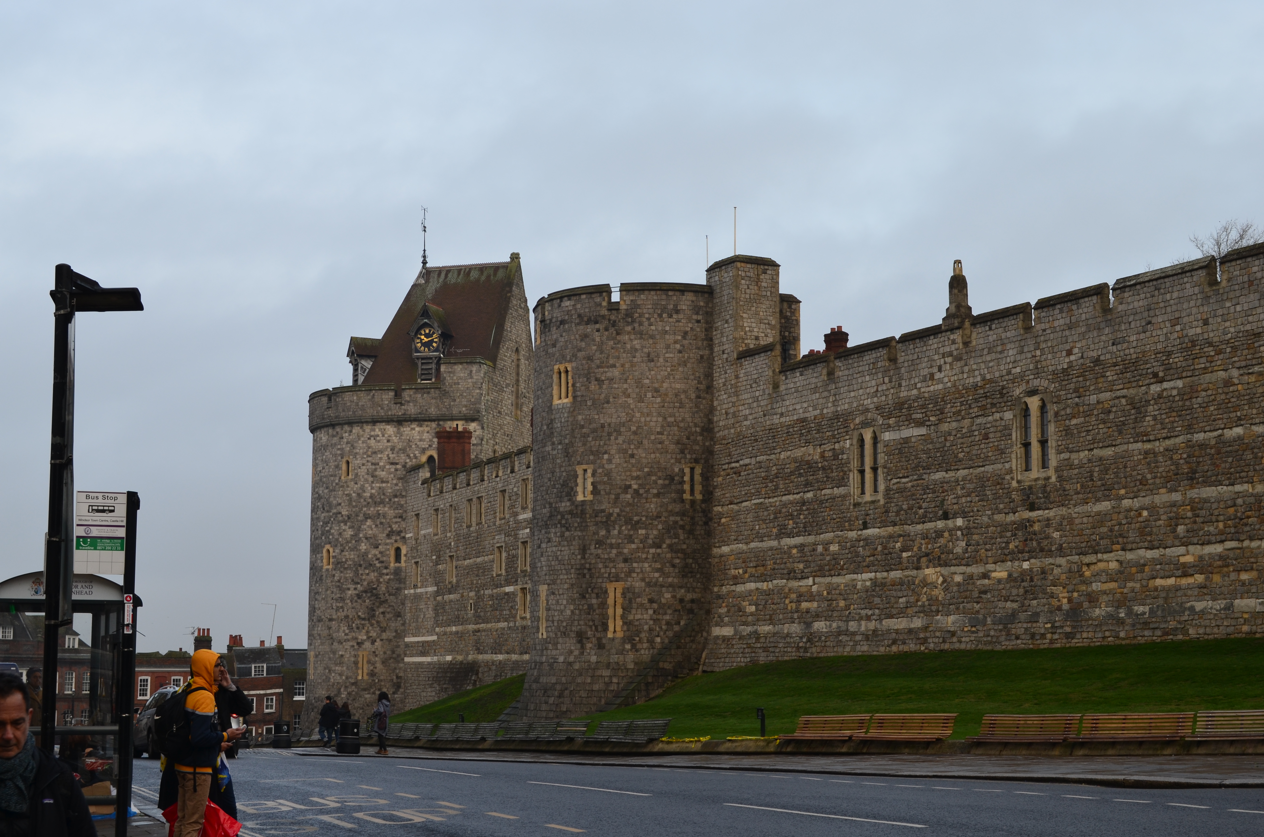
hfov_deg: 36.9
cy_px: 418
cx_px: 632
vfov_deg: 25.0
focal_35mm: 54
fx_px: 1892
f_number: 10
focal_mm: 36
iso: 200
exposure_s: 1/80
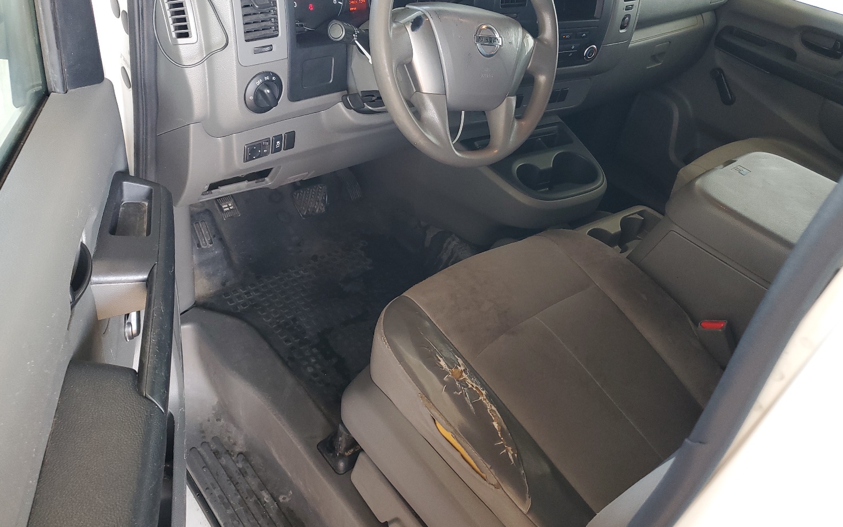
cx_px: 423
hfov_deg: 66.5
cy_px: 209
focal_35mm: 28
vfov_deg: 44.3
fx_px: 643
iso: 99
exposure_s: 1/60.2
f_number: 1.5
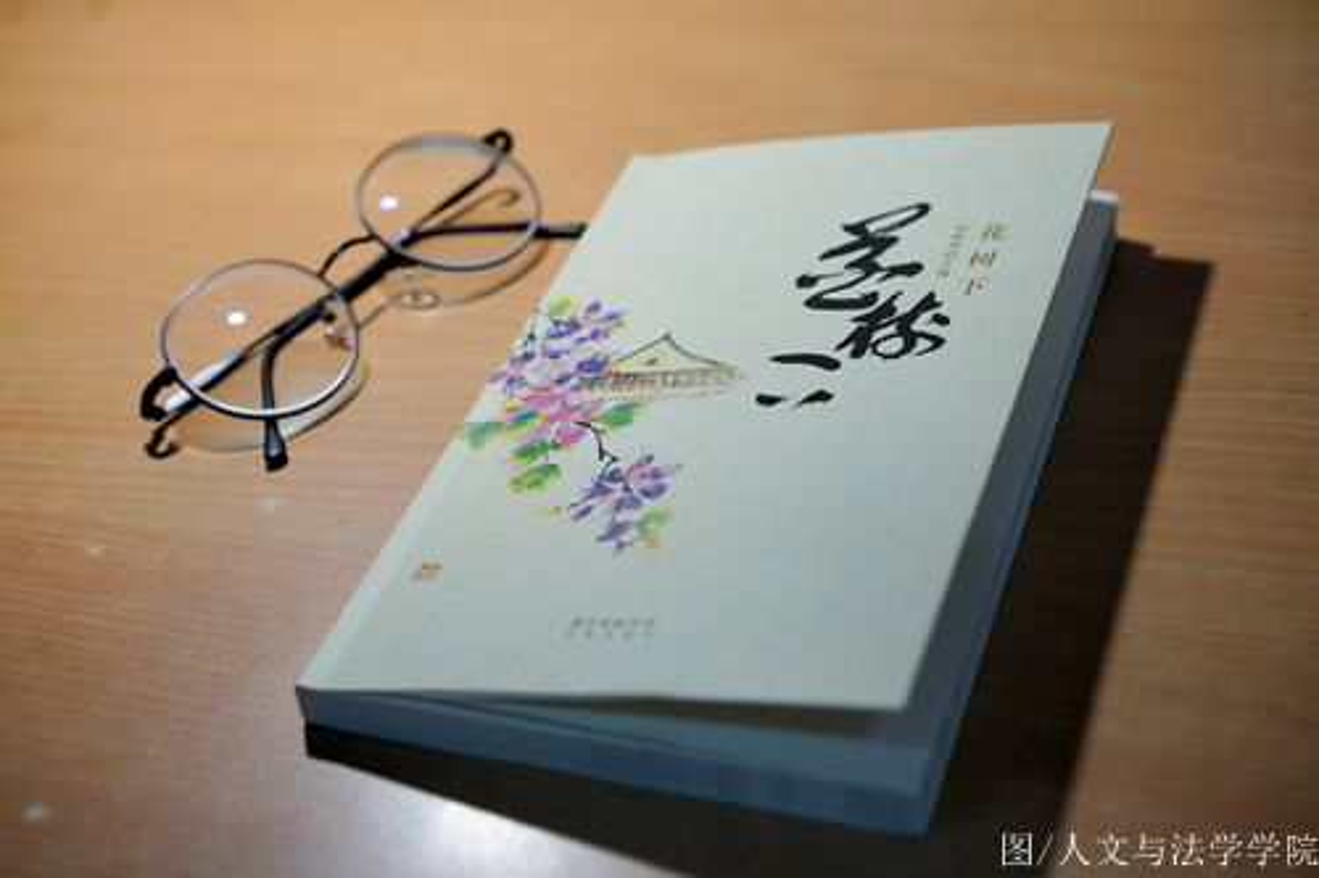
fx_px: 2014
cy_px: 439
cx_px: 660
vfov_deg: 24.6
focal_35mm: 55
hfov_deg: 36.3
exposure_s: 1/60
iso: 400
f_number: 4
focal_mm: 55
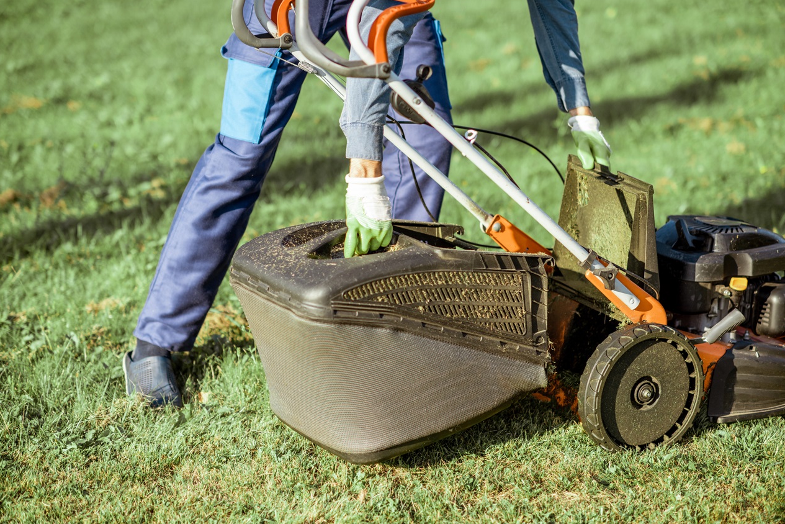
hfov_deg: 23.6
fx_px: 1876
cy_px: 261
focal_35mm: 86
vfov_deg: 15.9
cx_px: 392
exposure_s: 1/5000
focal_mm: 85
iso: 400
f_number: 2.2
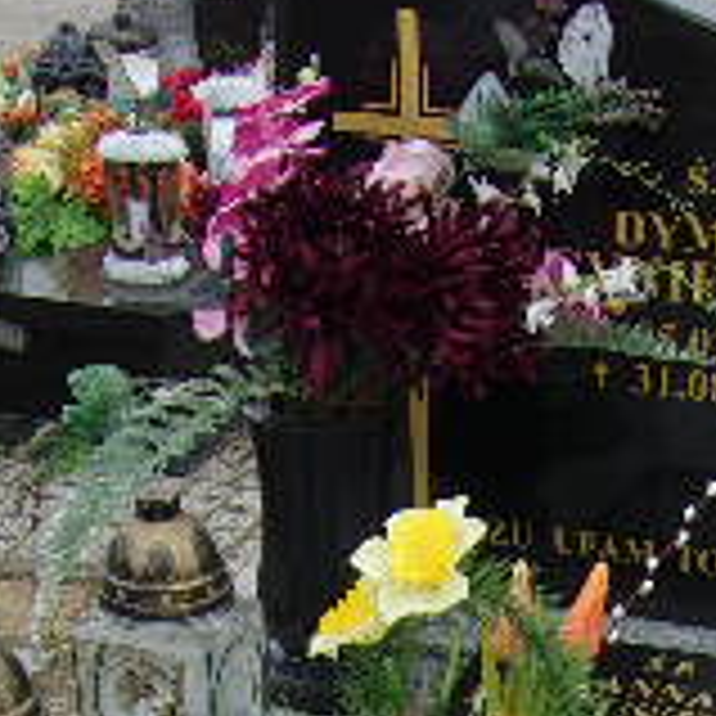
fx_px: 2247
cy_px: 977
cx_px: 536
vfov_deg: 16.9
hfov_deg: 18.0
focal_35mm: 96
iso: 80
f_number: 10.4
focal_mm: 4.9
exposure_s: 1/38
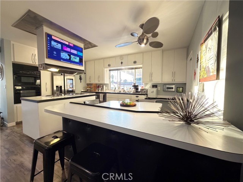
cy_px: 91
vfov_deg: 85.7
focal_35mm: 14
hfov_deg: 102.1
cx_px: 122
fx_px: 98
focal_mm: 2.22
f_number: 2.2
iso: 640
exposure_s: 1/60
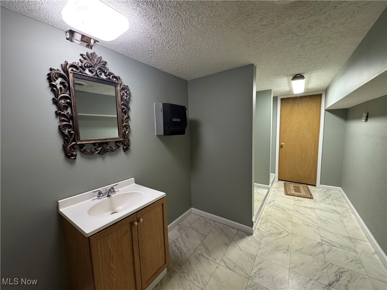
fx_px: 157
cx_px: 194
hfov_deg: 102.1
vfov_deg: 85.7
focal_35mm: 14
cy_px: 145
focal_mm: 2.22
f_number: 2.2
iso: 320
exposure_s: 1/60
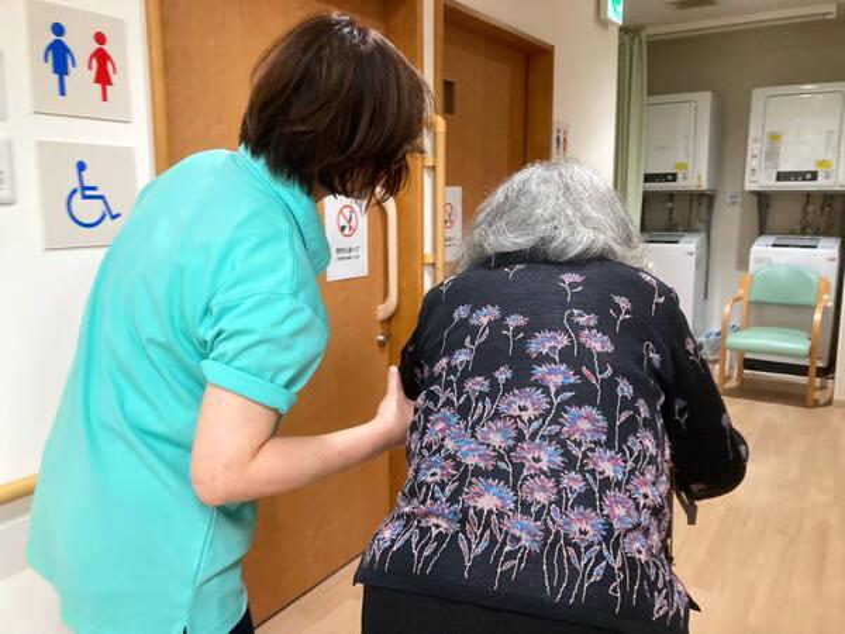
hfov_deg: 63.4
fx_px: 683
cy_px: 317
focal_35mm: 28
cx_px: 422
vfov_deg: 49.7
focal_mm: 3.99
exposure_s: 1/60
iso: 100
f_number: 1.8
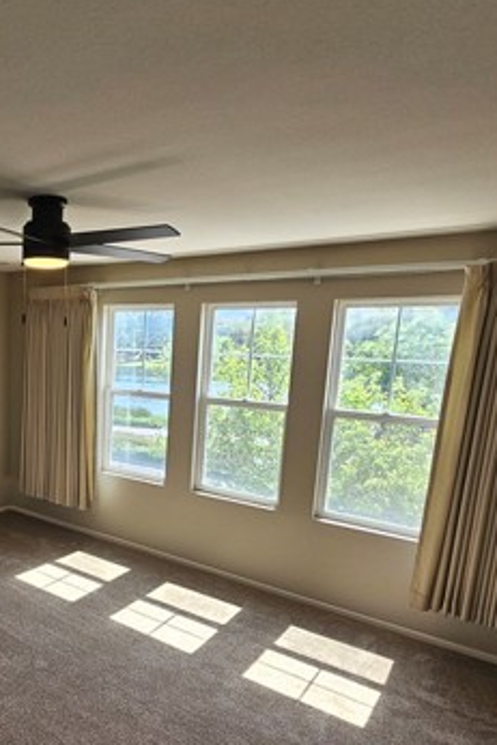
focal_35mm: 25
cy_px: 437
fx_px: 517
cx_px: 45
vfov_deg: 70.9
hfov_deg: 46.1
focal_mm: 2.2
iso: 80
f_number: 2.2
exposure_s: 1/210
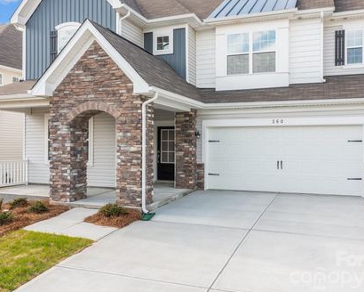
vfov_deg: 45.8
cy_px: 146
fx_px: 345
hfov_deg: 55.6
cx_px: 198
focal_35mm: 32
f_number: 4.5
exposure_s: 1/120
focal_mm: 10.26
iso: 100
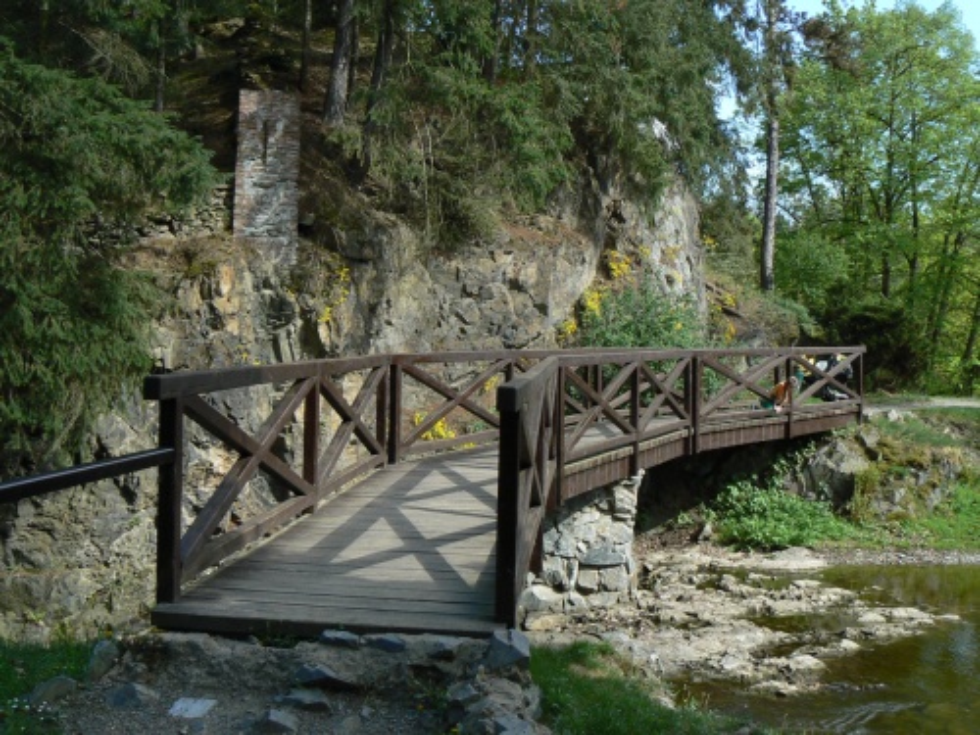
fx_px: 1019
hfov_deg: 51.4
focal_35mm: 36
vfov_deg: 39.7
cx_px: 490
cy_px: 368
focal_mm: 6
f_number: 6.3
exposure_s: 1/160
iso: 100
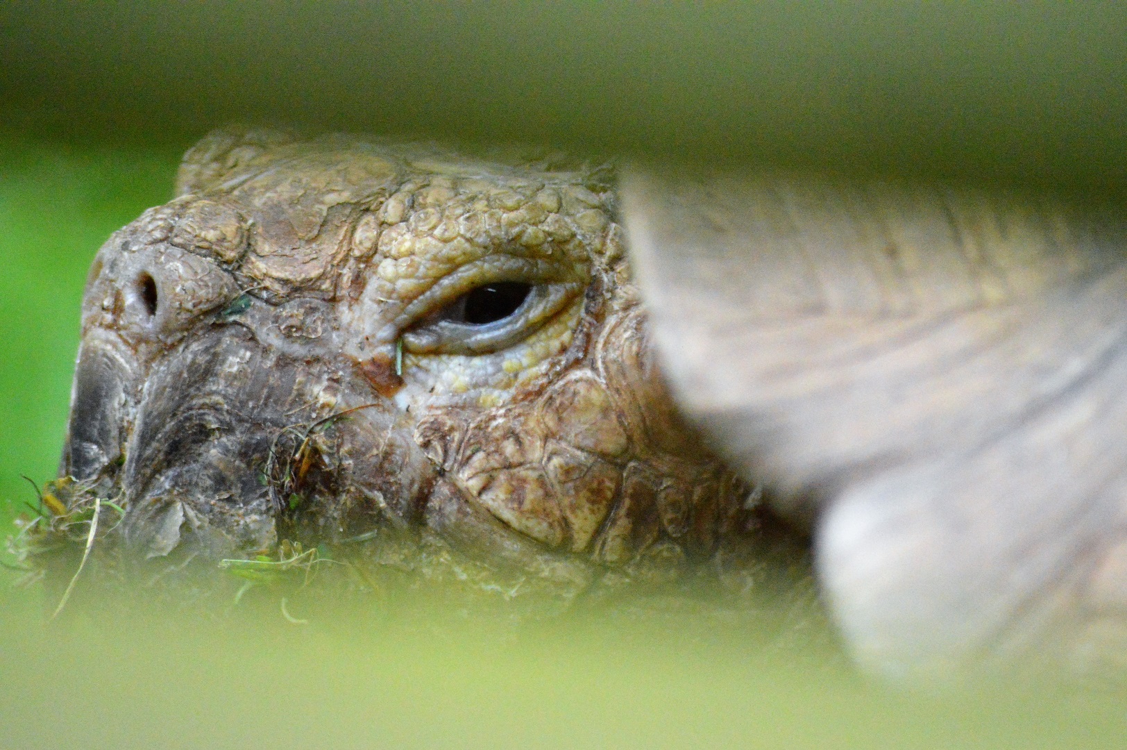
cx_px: 564
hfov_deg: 4.6
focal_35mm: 450
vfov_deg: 3.1
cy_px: 375
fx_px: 14076
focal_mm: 300
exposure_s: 1/4000
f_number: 5.6
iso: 6400
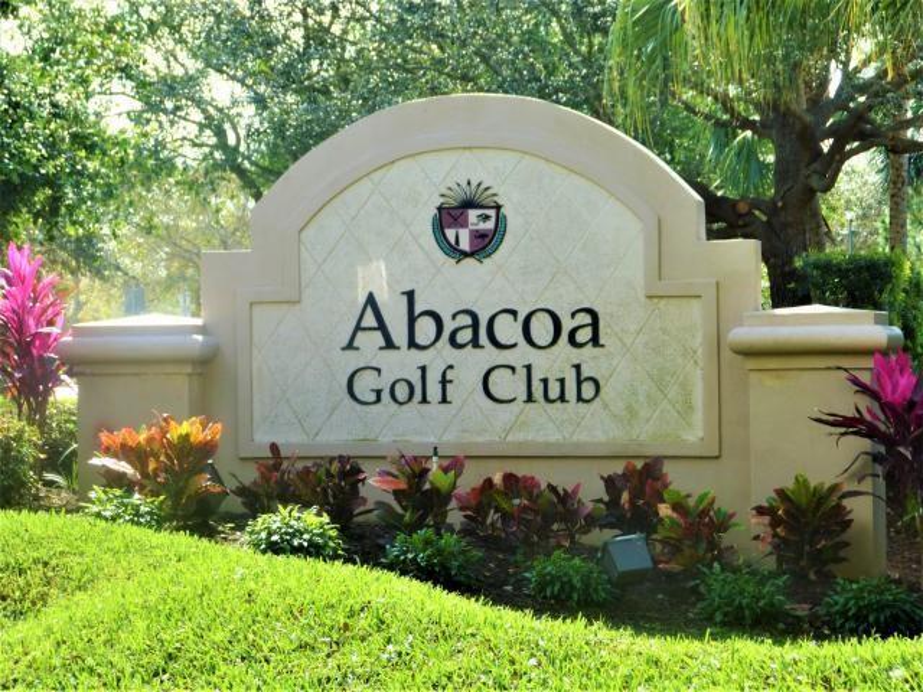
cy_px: 346
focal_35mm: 107
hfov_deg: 18.4
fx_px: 2853
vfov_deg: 13.8
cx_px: 462
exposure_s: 1/125
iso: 100
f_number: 5.4
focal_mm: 19.1
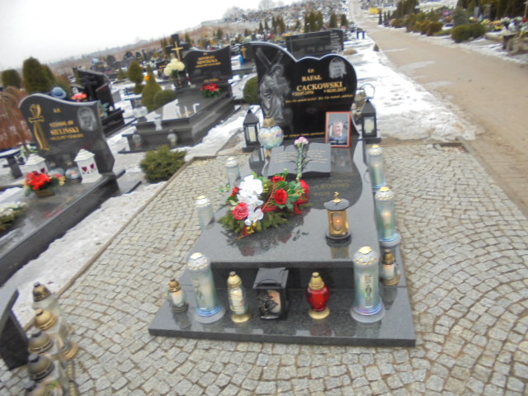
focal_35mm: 26
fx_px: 397
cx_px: 264
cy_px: 198
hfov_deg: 67.3
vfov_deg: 53.1
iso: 100
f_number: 3.5
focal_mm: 4.6
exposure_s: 1/80
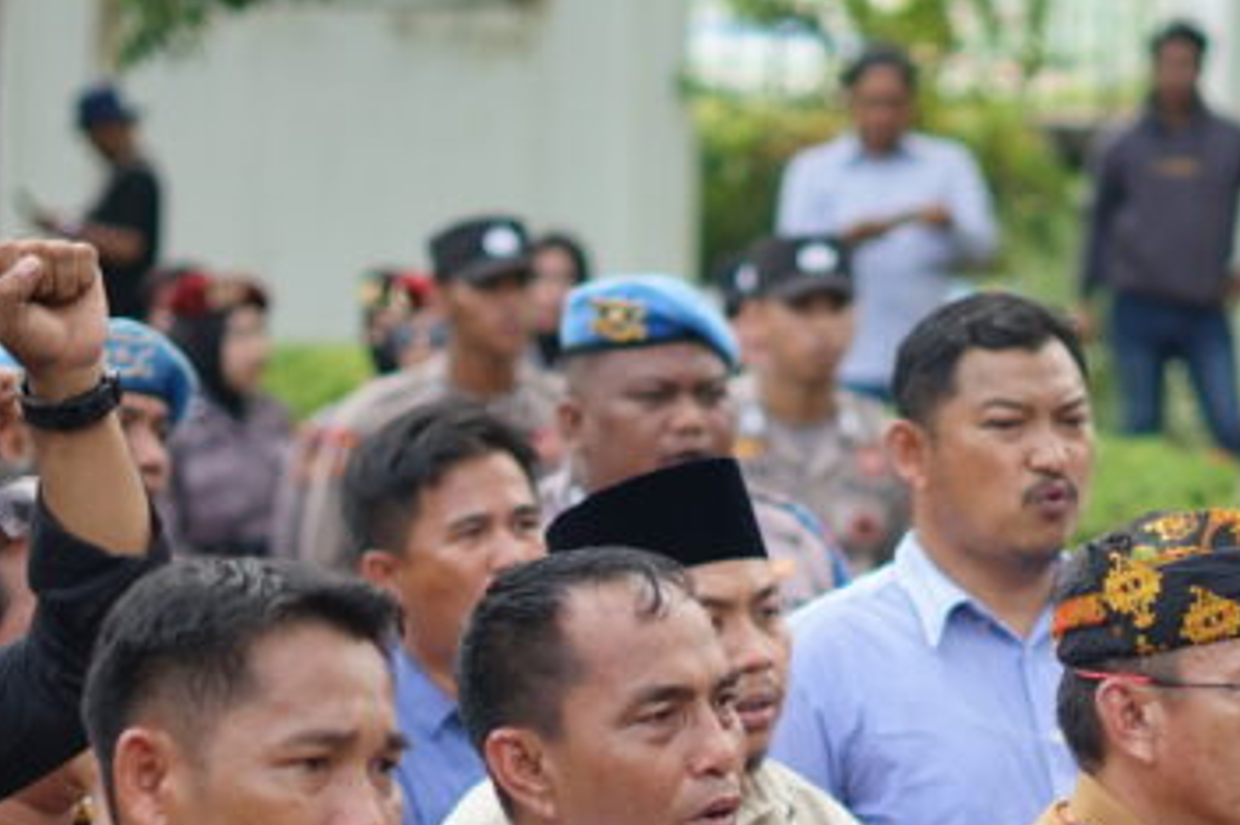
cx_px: 1159
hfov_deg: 12.7
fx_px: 5506
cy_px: 765
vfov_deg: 8.5
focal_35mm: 160
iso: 200
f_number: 1.8
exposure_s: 1/1600
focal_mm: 50
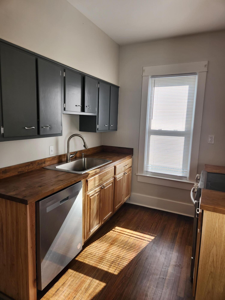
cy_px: 150
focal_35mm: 23
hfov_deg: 58.9
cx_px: 112
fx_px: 199
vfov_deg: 73.9
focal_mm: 5.4
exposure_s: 1/180
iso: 32
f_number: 1.8
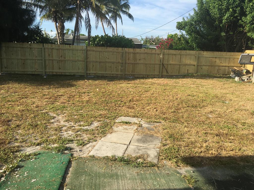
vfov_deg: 48.2
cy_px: 95
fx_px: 213
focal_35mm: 29
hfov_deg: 61.7
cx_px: 127
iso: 25
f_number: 2.2
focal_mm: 4.15
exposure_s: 1/1115
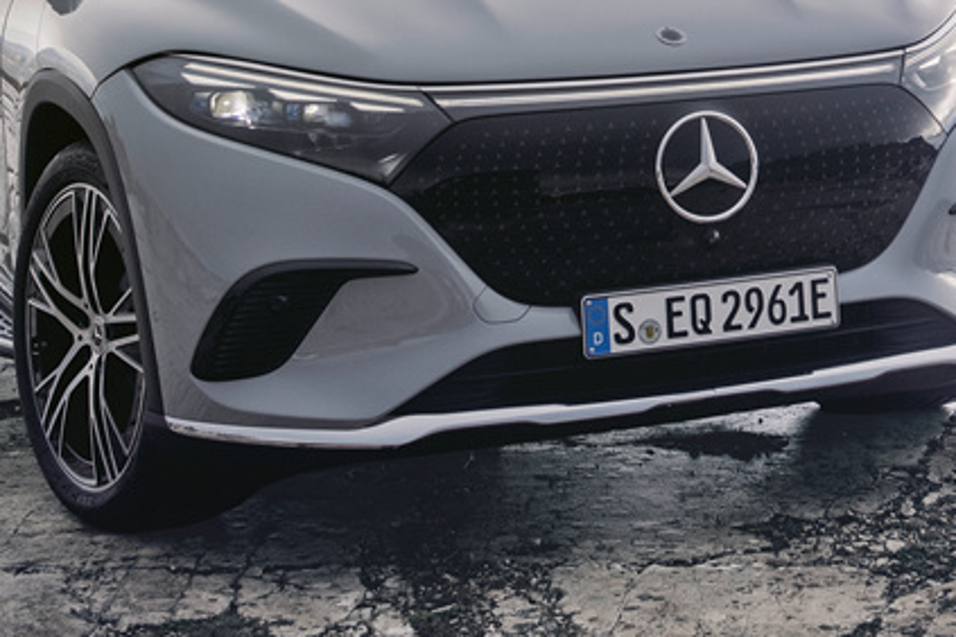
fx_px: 2894
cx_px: 861
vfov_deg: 12.3
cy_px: -132
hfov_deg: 18.4
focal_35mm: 109
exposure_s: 1/500
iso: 200
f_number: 5.6
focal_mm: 36
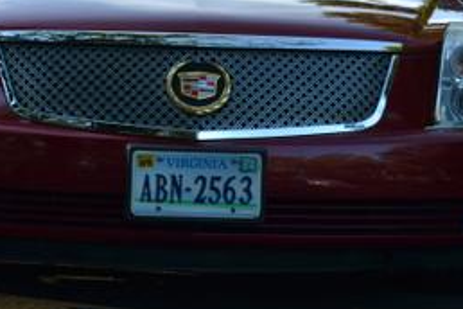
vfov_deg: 10.6
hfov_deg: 15.8
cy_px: 34
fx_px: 1659
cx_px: 127
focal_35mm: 129
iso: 160
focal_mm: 44
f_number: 5.6
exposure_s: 1/125
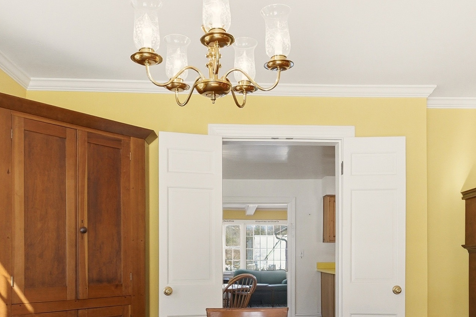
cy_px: 269
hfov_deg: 54.4
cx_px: 250
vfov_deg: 36.1
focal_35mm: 35
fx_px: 463
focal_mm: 10
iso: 800
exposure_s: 1/4000
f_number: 6.3
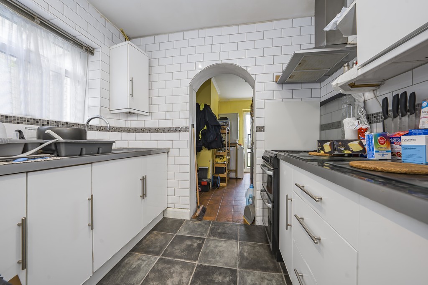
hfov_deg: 112.6
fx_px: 143
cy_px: 142
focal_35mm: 12
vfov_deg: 90.0
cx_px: 214
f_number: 9
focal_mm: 12
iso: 320
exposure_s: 1/3
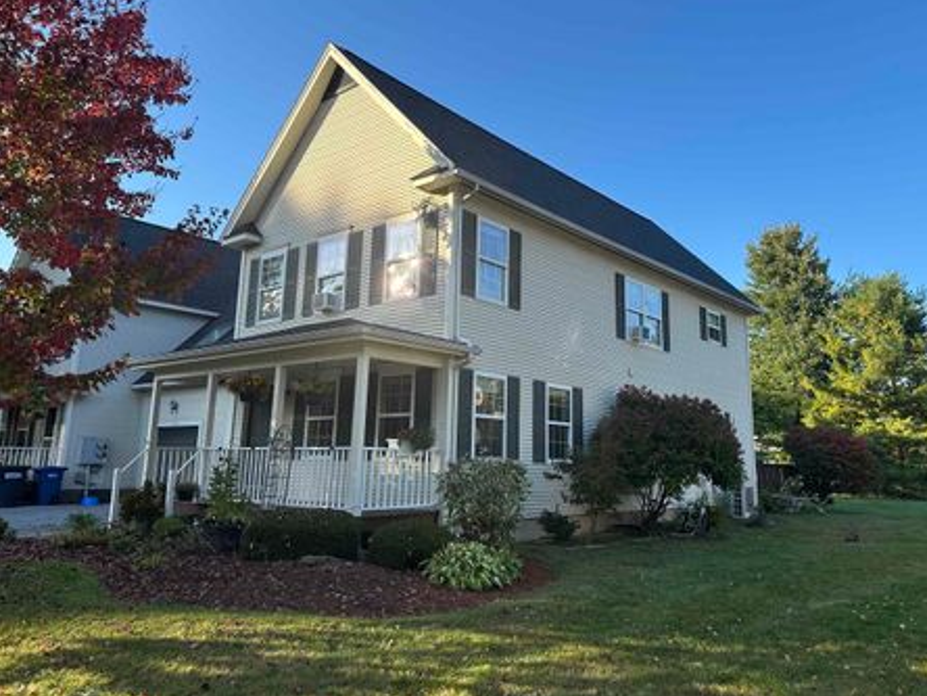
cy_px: 308
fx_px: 723
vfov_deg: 51.2
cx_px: 486
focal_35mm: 27
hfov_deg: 65.3
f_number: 1.78
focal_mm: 6.86
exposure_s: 1/1541
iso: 80
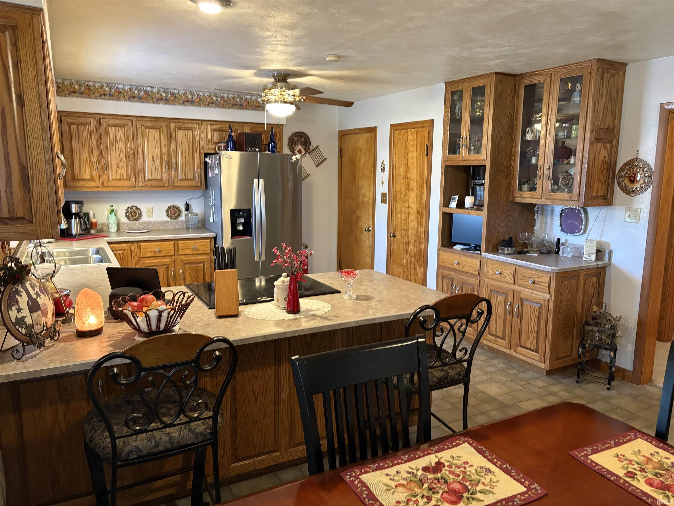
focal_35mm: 26
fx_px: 506
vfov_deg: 53.1
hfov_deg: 67.3
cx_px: 337
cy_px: 253
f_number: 1.6
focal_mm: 5.96
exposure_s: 1/40
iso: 400
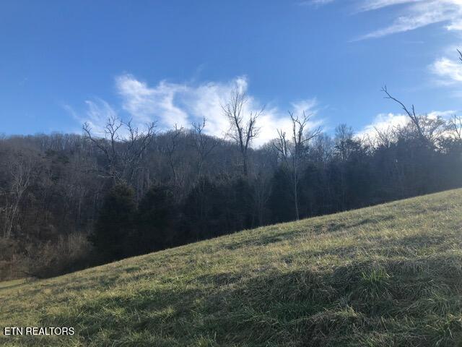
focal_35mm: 28
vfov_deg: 49.7
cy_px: 174
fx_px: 374
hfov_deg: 63.4
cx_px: 231
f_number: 1.8
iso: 20
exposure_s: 1/1263
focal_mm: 4
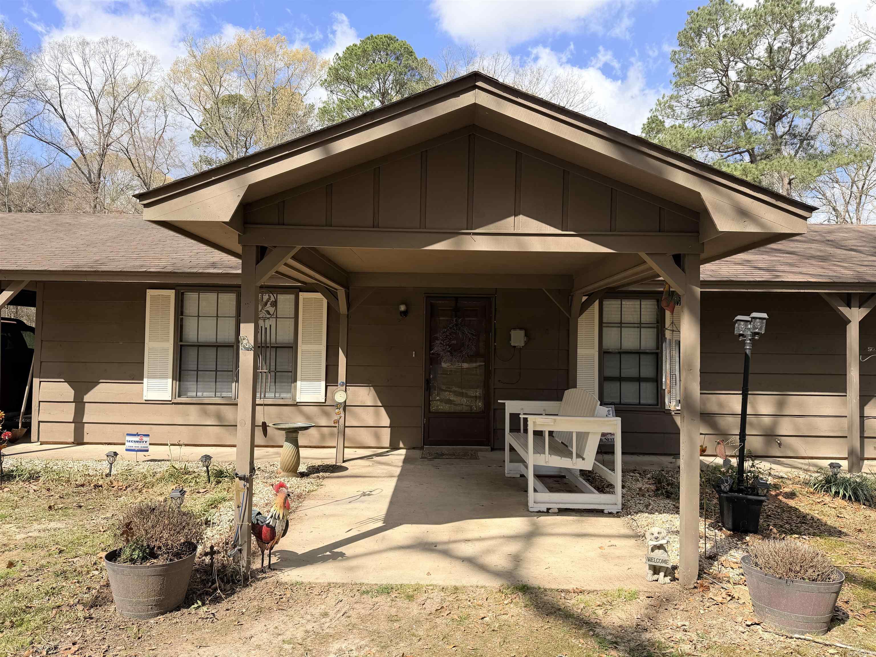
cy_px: 328
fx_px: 607
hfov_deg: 71.6
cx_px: 438
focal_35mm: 24
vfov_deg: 56.8
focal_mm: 6.76
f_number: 1.78
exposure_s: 1/2370
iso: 80
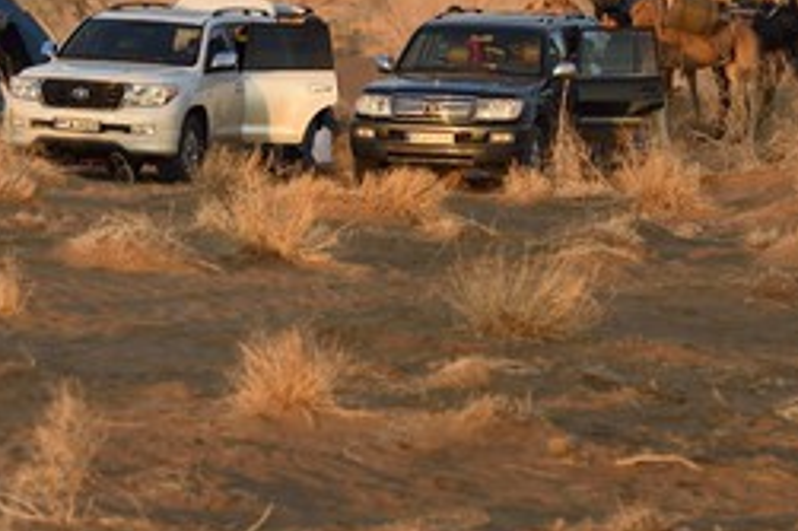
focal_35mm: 335
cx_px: 292
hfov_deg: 6.2
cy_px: 149
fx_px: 7421
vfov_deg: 4.1
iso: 640
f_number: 9
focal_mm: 200
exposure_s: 1/200
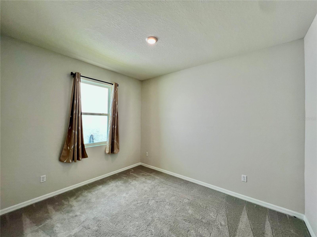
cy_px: 118
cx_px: 158
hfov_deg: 106.2
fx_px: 119
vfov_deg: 89.9
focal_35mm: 13
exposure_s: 1/120
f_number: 1.8
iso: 50
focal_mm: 1.57
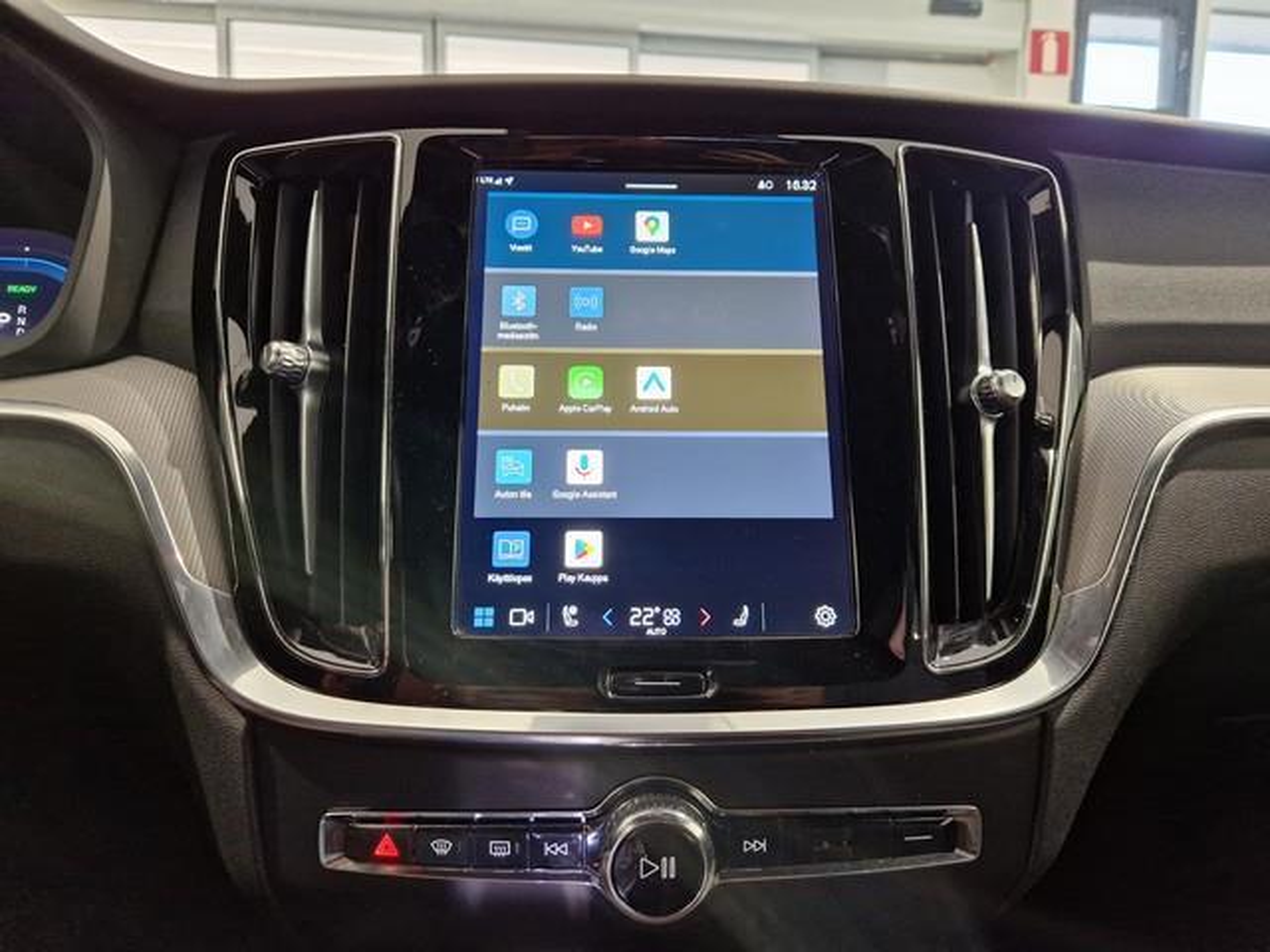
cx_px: 635
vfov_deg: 58.9
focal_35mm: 23
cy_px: 476
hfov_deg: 73.9
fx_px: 844
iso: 500
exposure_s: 1/100
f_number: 1.8
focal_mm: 5.4
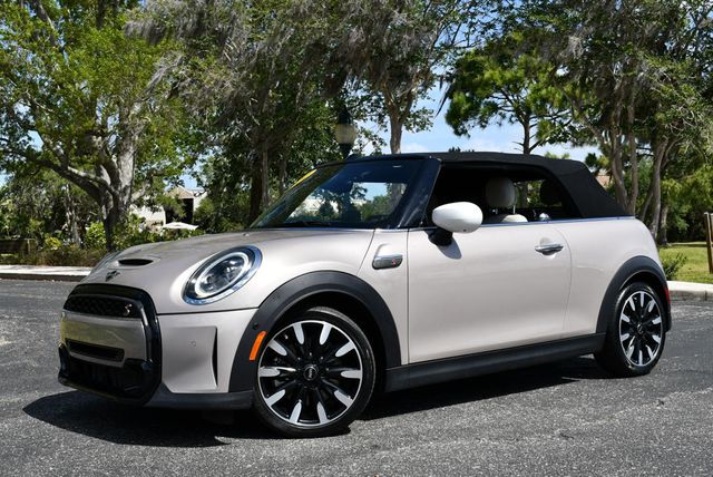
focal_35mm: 44
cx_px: 356
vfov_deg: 30.6
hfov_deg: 44.5
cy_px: 238
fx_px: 872
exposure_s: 1/320
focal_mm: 22
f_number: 9
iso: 100
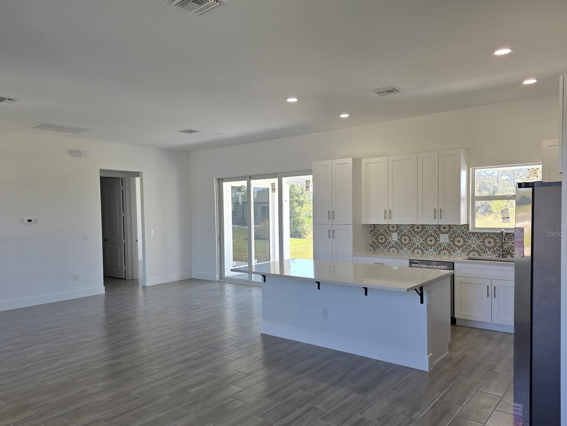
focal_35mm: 26
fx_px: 426
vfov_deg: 53.0
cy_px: 233
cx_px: 262
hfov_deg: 67.2
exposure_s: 1/120
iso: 40
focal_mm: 6.25
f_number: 1.7
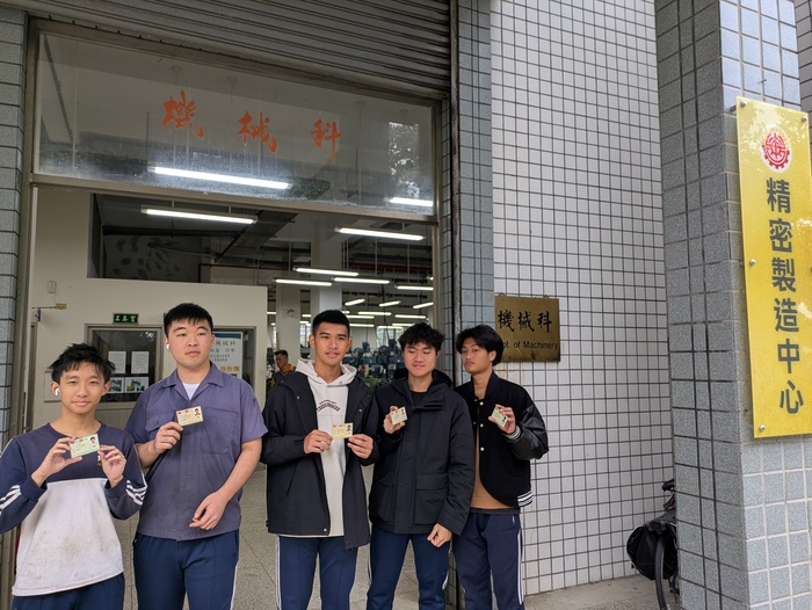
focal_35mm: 25
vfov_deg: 54.9
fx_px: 587
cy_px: 305
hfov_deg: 69.4
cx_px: 406
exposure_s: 1/120
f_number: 1.89
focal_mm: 5.43
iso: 47
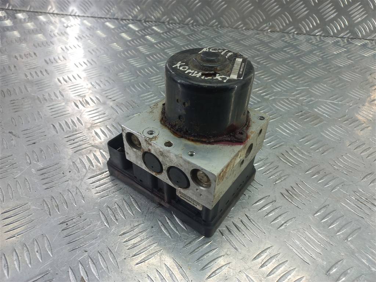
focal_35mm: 25
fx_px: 272
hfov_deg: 69.4
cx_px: 188
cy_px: 141
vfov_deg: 54.9
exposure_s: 1/50
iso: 50
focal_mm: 4.6
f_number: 1.8
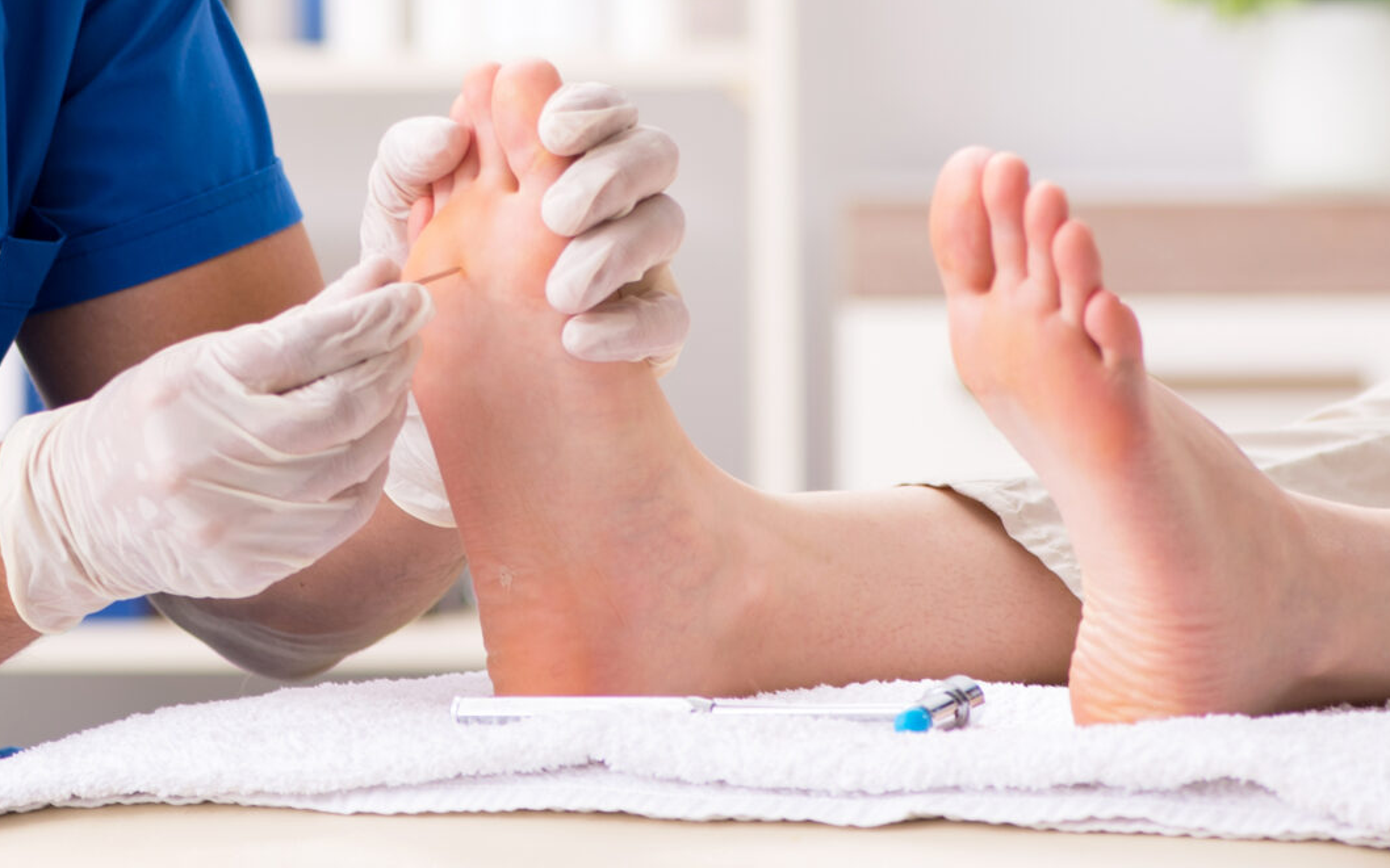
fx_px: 9810
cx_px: 260
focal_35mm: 259
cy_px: -6
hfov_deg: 8.1
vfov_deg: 5.1
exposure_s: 1/100
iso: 100
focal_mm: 105
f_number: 5
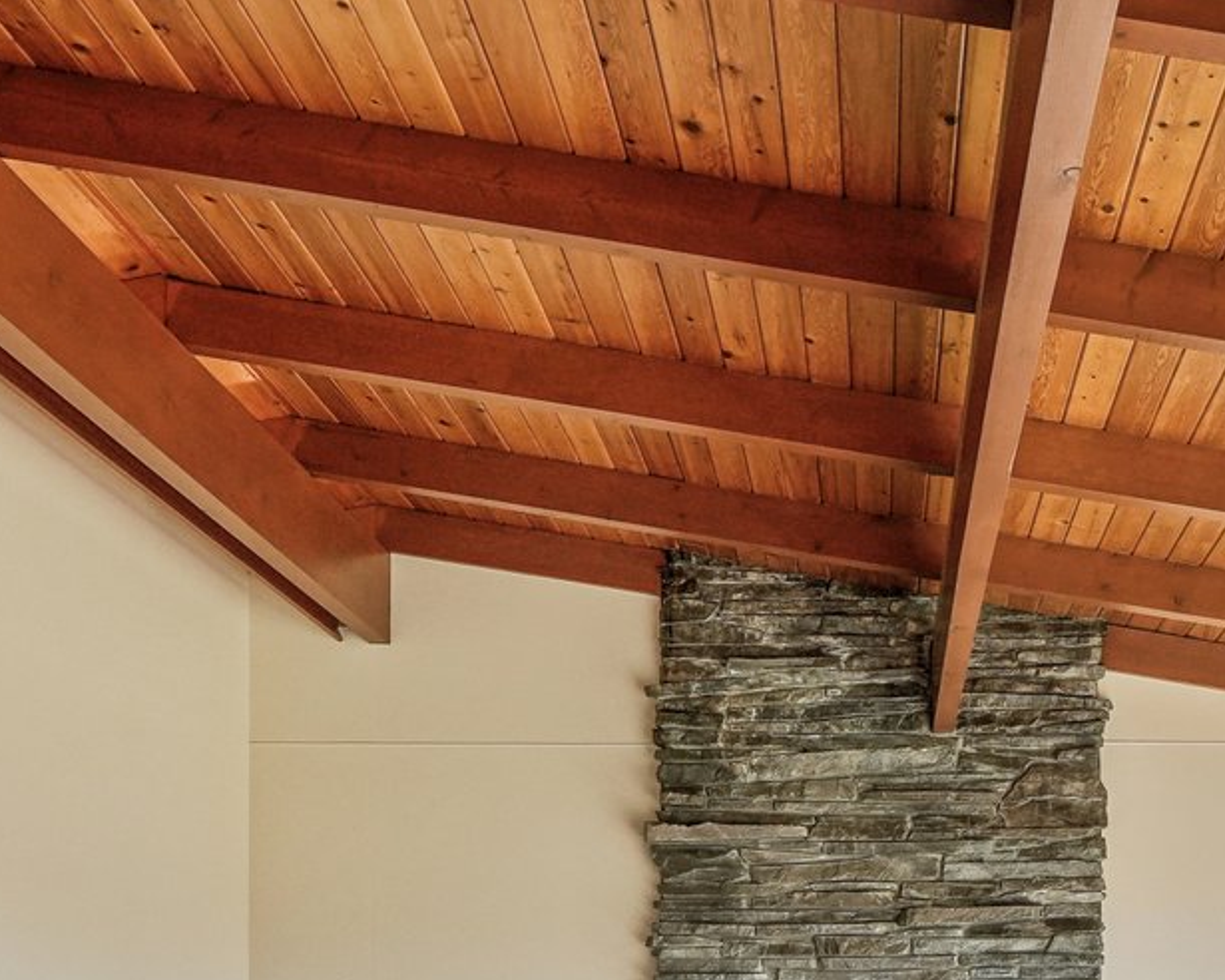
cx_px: 878
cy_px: 1071
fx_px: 1813
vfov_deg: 27.7
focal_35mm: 50
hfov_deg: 36.7
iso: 400
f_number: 8
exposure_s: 1/125
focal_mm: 16
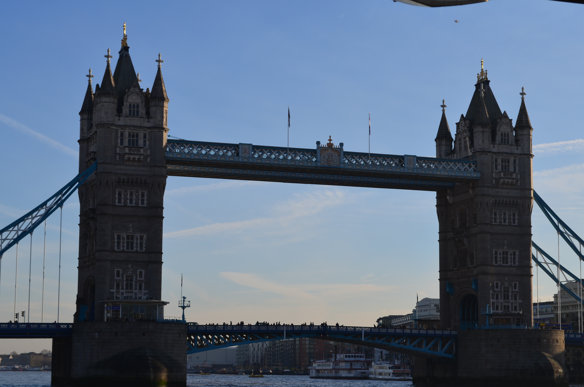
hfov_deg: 26.4
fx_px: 1247
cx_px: 299
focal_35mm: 77
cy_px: 192
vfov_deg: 17.6
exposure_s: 1/200
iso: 100
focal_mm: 48
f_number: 13
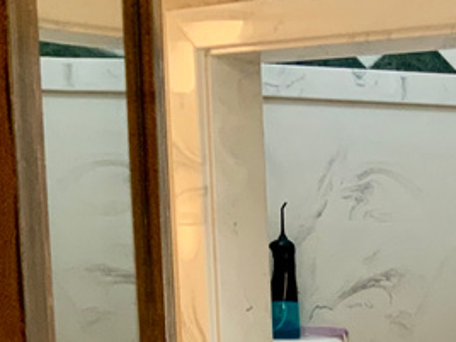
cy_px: 522
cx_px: 698
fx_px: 1462
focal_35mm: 111
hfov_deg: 16.1
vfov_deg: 12.6
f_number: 1.8
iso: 64
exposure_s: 1/60
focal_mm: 3
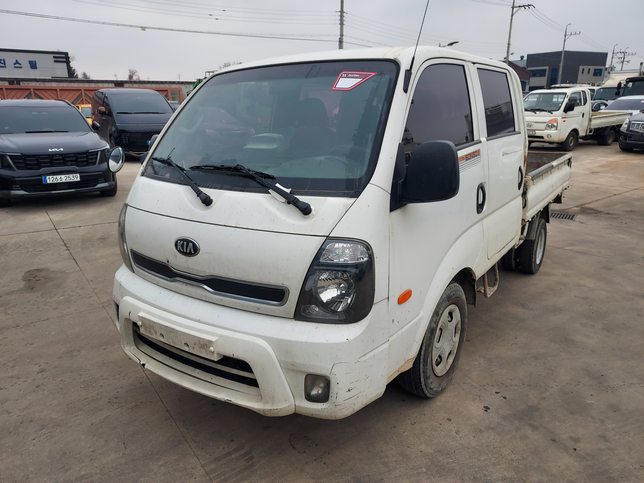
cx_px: 322
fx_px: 446
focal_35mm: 24
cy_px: 242
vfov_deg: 56.8
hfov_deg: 71.6
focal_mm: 4.6
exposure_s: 1/541
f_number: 1.8
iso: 40
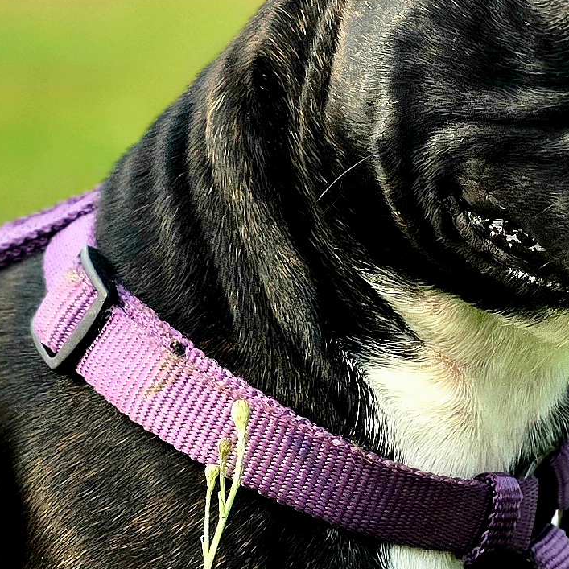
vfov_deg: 15.1
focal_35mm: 115
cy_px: 237
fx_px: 2139
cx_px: 562
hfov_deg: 14.9
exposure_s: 1/2500
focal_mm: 6.3
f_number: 1.7
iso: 80
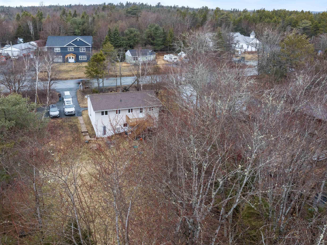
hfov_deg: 59.5
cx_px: 132
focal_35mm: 30
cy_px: 110
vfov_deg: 46.7
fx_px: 283
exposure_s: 1/10
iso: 400
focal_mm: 12.29
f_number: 9
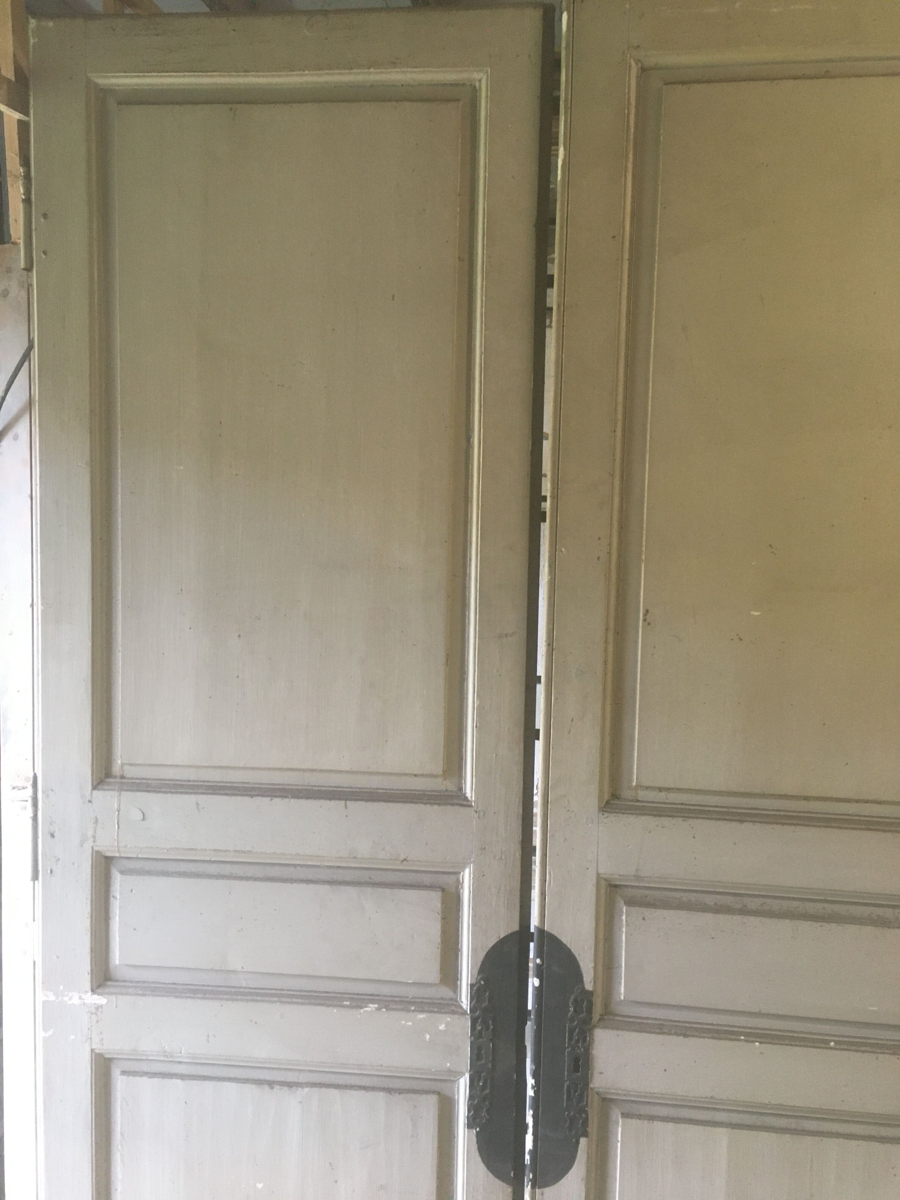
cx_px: 450
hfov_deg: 48.2
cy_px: 600
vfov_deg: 61.7
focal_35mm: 29
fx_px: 1005
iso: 200
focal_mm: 4.15
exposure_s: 1/33
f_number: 2.2
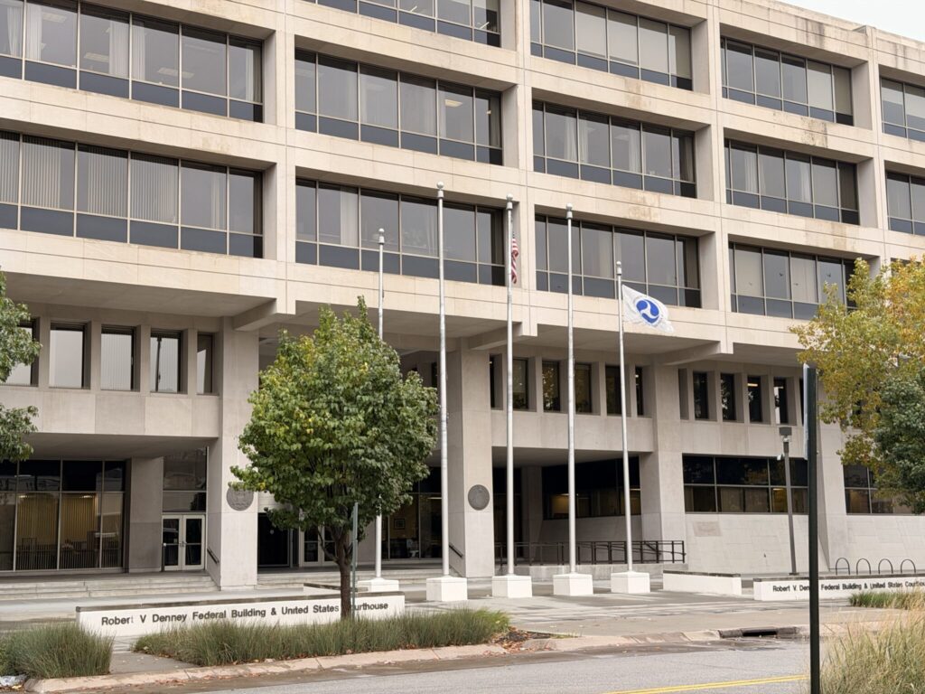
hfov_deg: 39.7
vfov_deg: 30.3
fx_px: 1283
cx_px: 462
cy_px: 347
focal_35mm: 48
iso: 64
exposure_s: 1/509
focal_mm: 6.76
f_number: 1.78
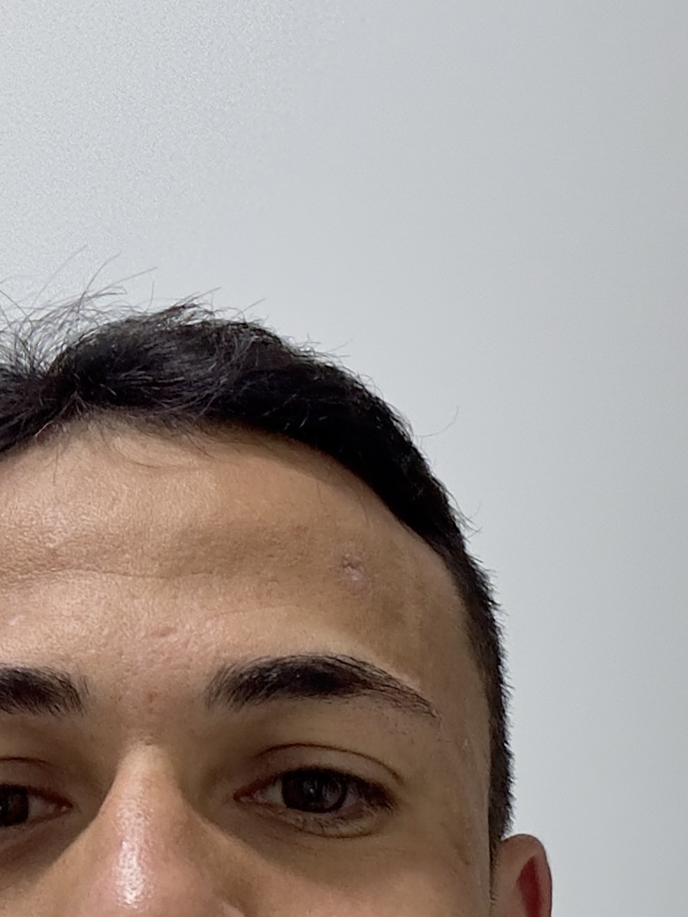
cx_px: 97
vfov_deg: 21.2
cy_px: 922
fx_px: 2358
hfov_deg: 16.4
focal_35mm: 89
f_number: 1.9
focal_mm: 2.69
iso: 160
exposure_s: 1/60
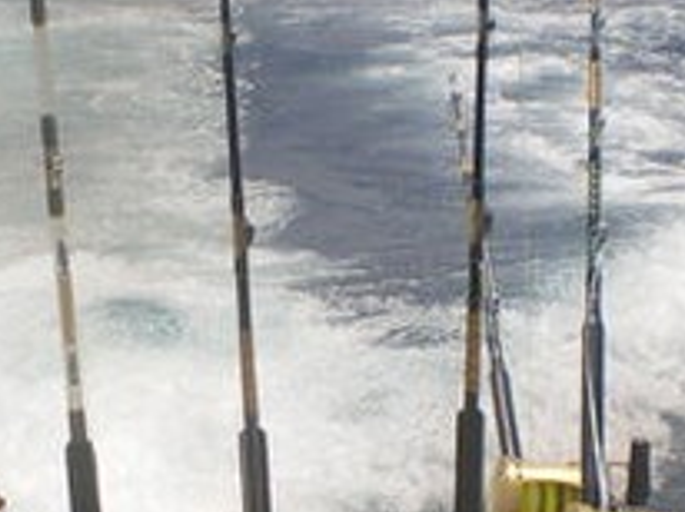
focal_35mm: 110
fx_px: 2174
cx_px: 229
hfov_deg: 17.9
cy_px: 402
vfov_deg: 13.4
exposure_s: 1/640
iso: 50
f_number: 4.6
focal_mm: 6.3
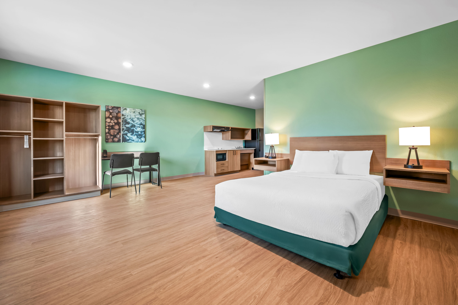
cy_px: 152
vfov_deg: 81.1
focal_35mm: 14
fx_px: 178
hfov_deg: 104.3
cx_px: 229
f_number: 8
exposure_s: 1/1.67
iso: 100
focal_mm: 14
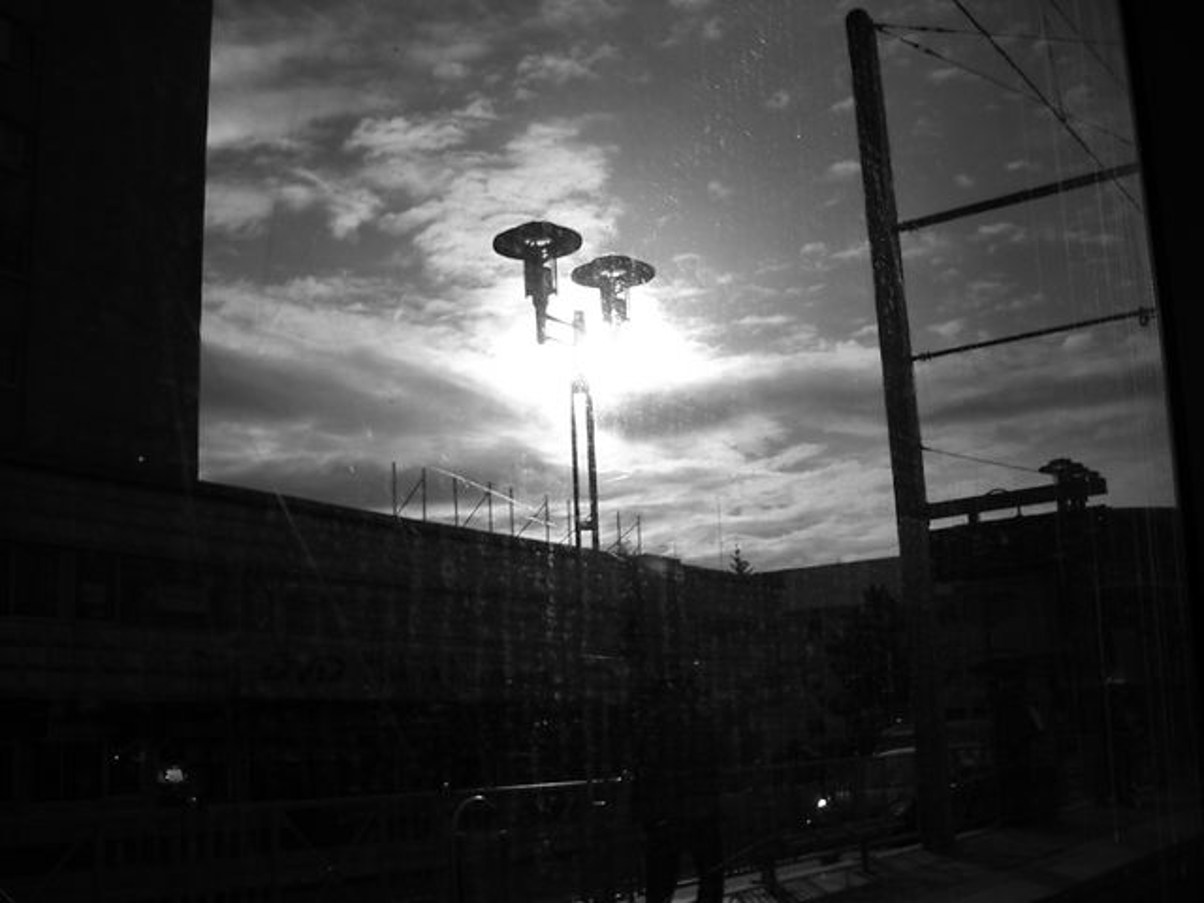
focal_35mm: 38
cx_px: 602
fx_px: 1322
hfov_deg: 49.0
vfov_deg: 37.7
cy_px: 452
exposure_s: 1/1500
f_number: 4.8
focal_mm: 5.8
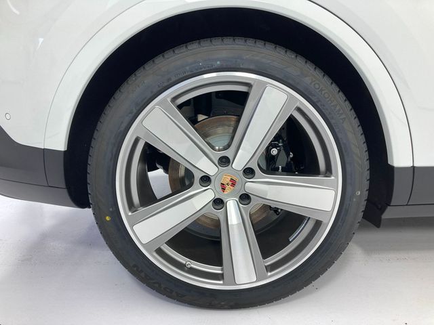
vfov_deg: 49.7
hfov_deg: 63.4
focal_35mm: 28
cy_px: 162
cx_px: 217
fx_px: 351
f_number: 1.8
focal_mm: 3.99
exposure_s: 1/134
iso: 20
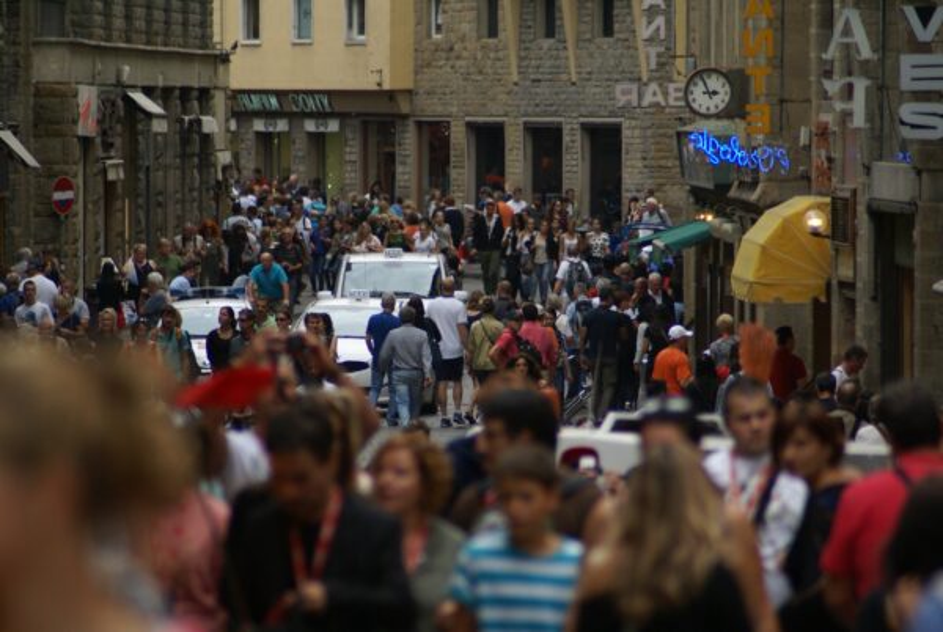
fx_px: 9837
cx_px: 472
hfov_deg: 5.5
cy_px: 316
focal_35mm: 375
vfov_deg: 3.7
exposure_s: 1/400
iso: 250
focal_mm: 250
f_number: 5
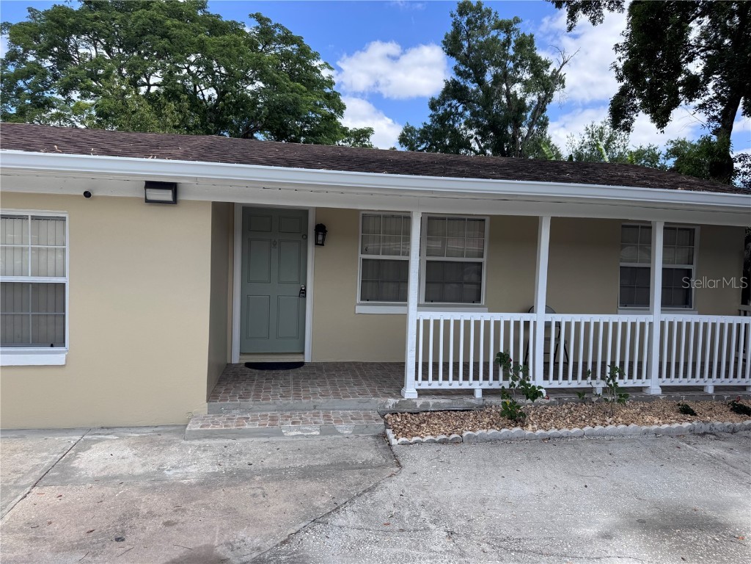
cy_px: 282
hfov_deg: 71.6
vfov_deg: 56.8
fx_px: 521
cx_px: 376
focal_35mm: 24
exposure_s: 1/2415
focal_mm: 6.76
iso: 80
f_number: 1.78
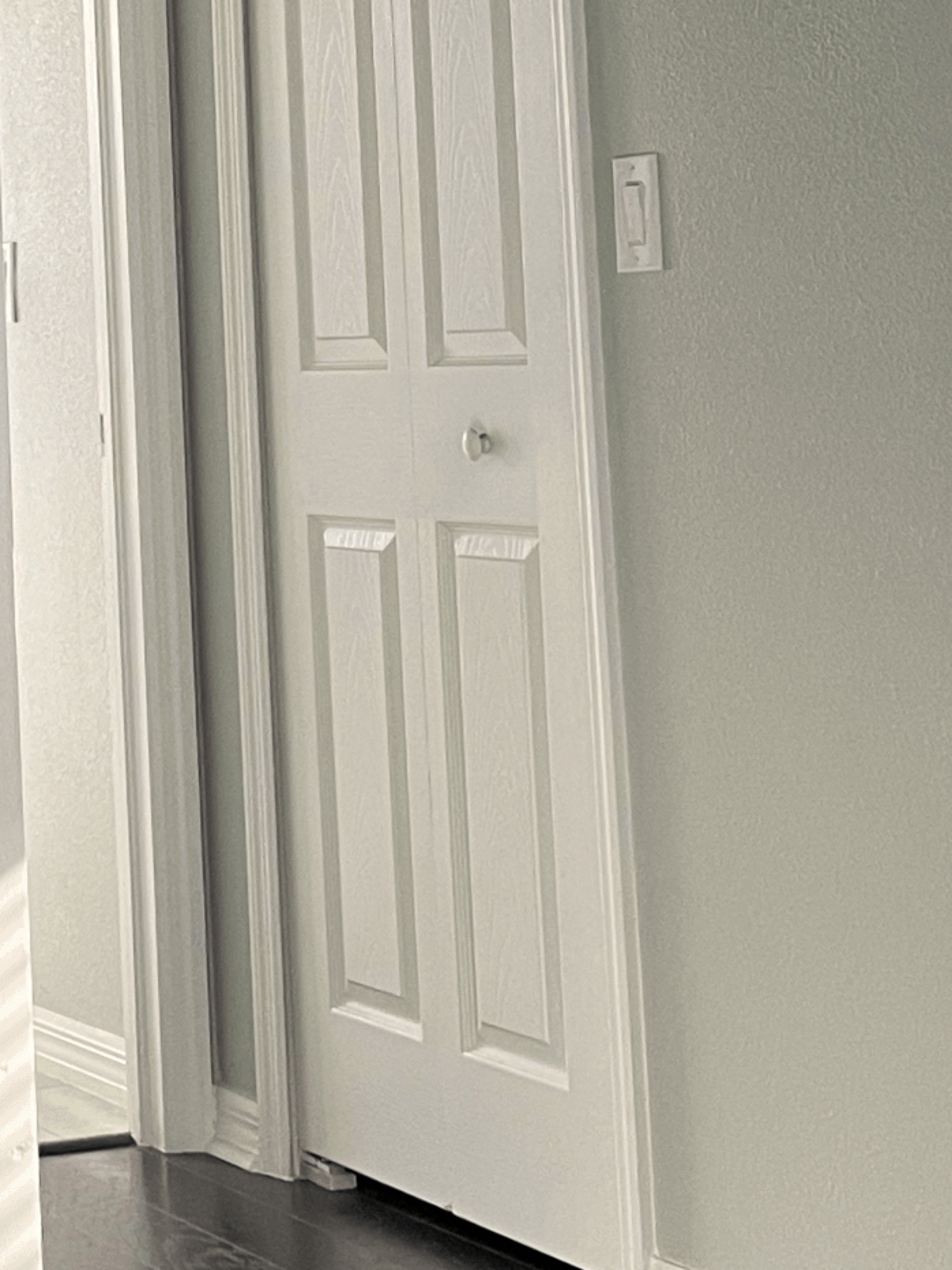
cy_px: 103
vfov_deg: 20.6
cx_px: -185
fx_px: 3410
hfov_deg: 15.3
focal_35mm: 93
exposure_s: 1/92
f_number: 1.6
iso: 125
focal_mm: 4.2
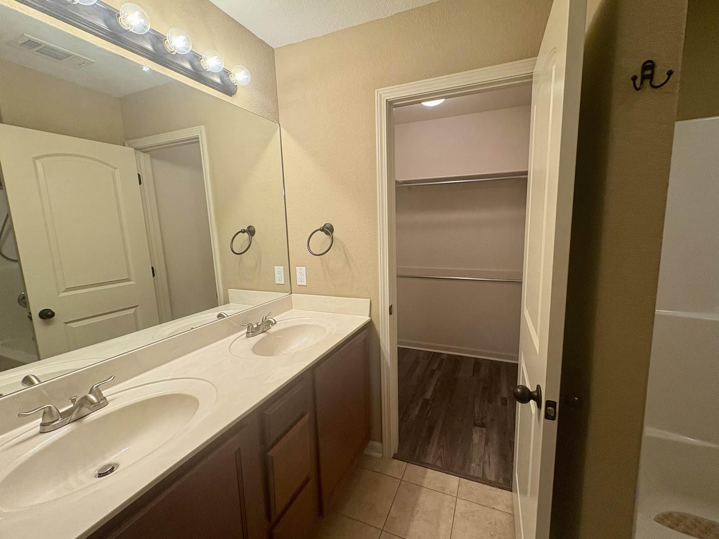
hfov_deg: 98.1
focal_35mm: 15
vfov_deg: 81.7
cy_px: 265
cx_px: 374
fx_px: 312
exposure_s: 1/120
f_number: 2.2
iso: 250
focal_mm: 2.22
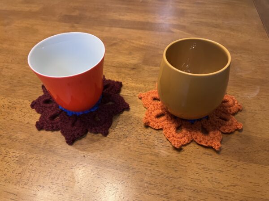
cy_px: 100
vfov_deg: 53.1
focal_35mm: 26
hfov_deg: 67.3
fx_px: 202
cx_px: 134
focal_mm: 5.7
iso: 250
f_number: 1.5
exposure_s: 1/60
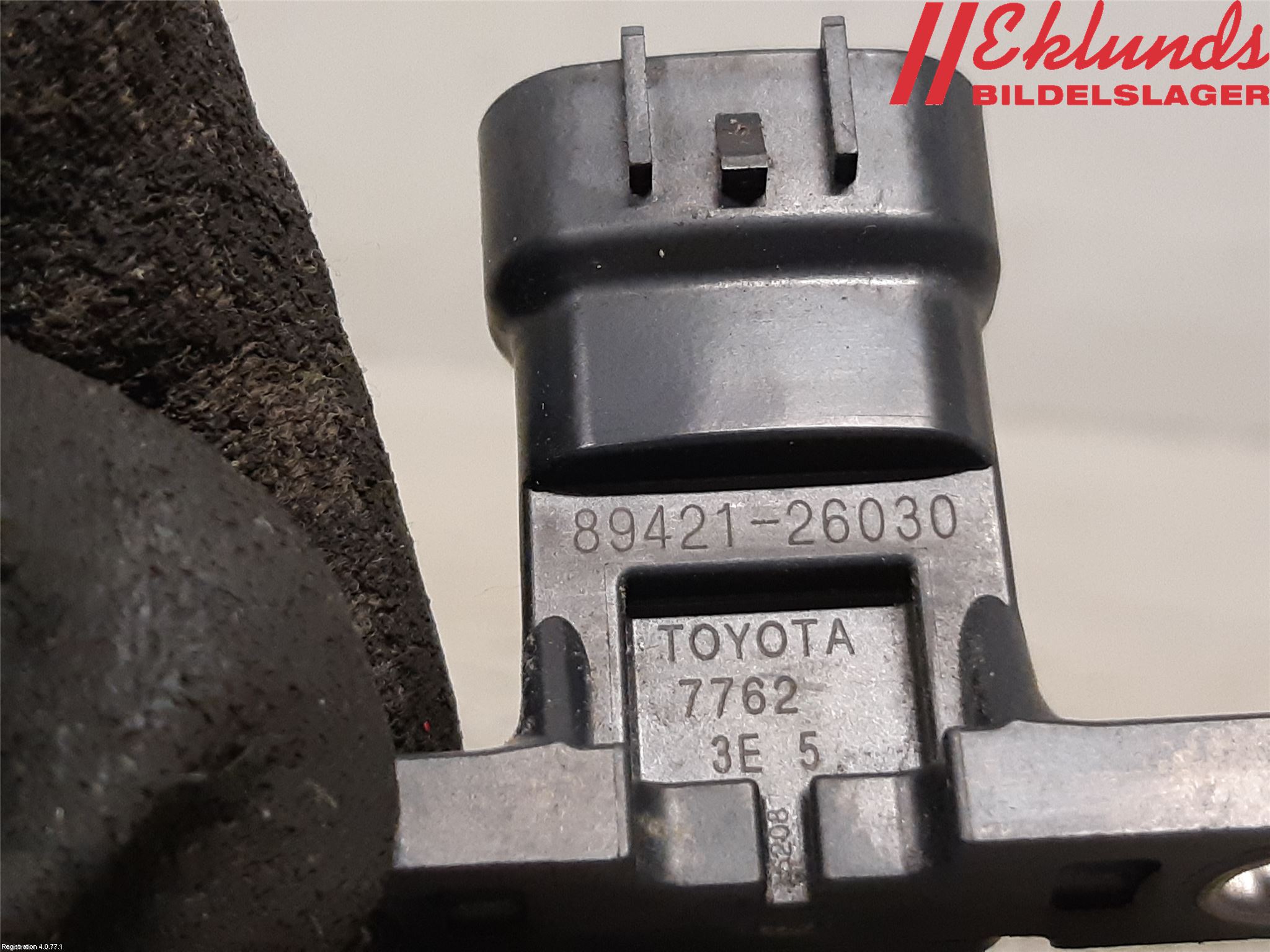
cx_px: 635
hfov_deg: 67.3
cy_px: 476
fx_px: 954
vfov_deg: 53.1
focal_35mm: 26
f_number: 1.7
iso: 250
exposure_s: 1/50
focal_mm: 3.93
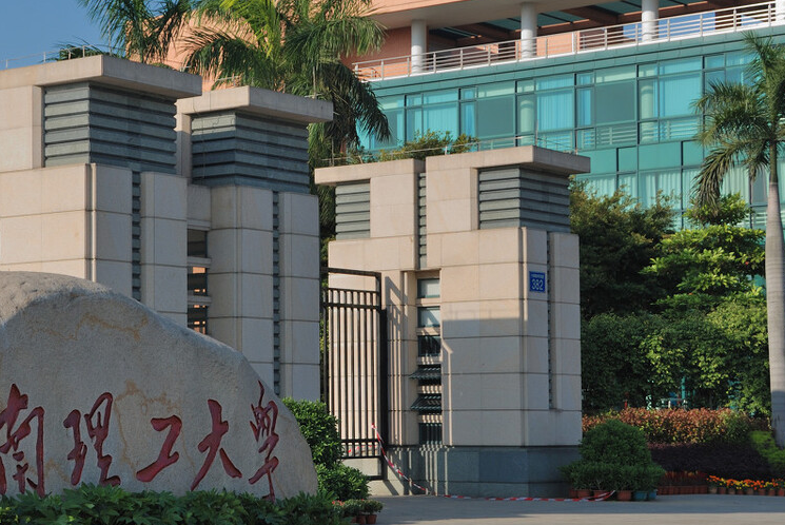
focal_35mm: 87
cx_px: 260
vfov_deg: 15.7
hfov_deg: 23.3
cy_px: 256
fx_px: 1899
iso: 100
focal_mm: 36
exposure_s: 1/200
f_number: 8
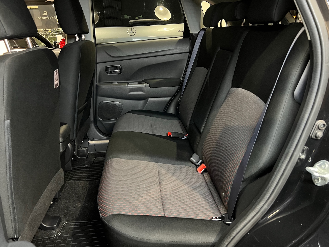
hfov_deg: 67.3
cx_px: 164
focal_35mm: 26
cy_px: 124
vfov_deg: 53.1
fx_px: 247
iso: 640
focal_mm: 5.7
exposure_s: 1/30
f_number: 1.5
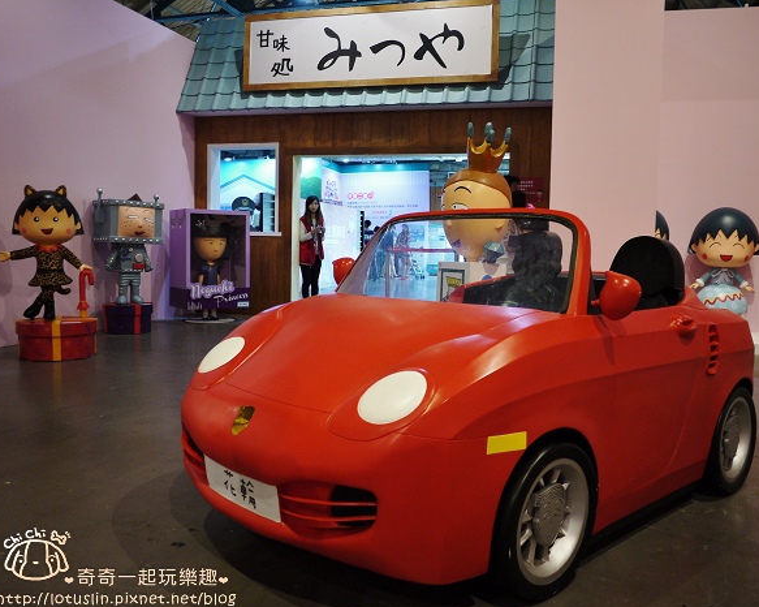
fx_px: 674
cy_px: 301
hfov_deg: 58.8
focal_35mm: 30
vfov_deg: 48.5
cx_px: 400
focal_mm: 14
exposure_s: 1/60
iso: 200
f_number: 2.5
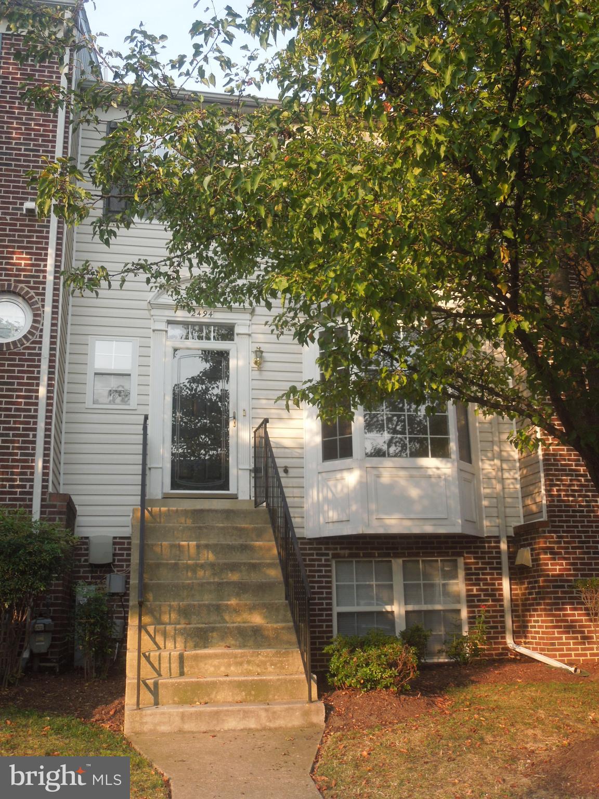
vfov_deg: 52.6
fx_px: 808
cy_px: 400
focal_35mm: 35
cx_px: 300
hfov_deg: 40.7
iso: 100
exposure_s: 1/125
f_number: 3.7
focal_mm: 6.3
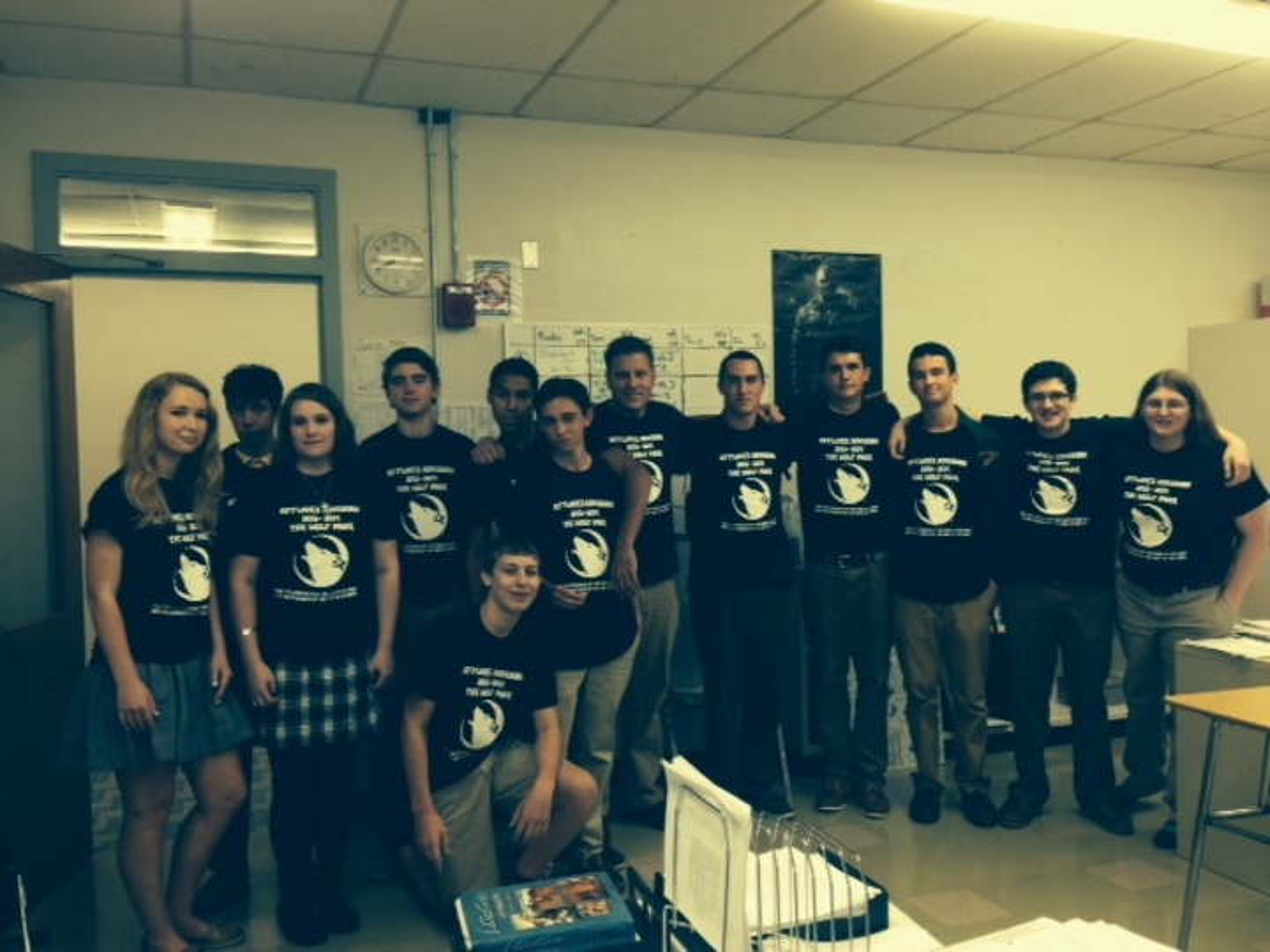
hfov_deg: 55.4
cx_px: 635
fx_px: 1211
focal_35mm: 33
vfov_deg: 42.9
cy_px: 476
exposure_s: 1/20
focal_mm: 4.12
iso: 64
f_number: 2.4
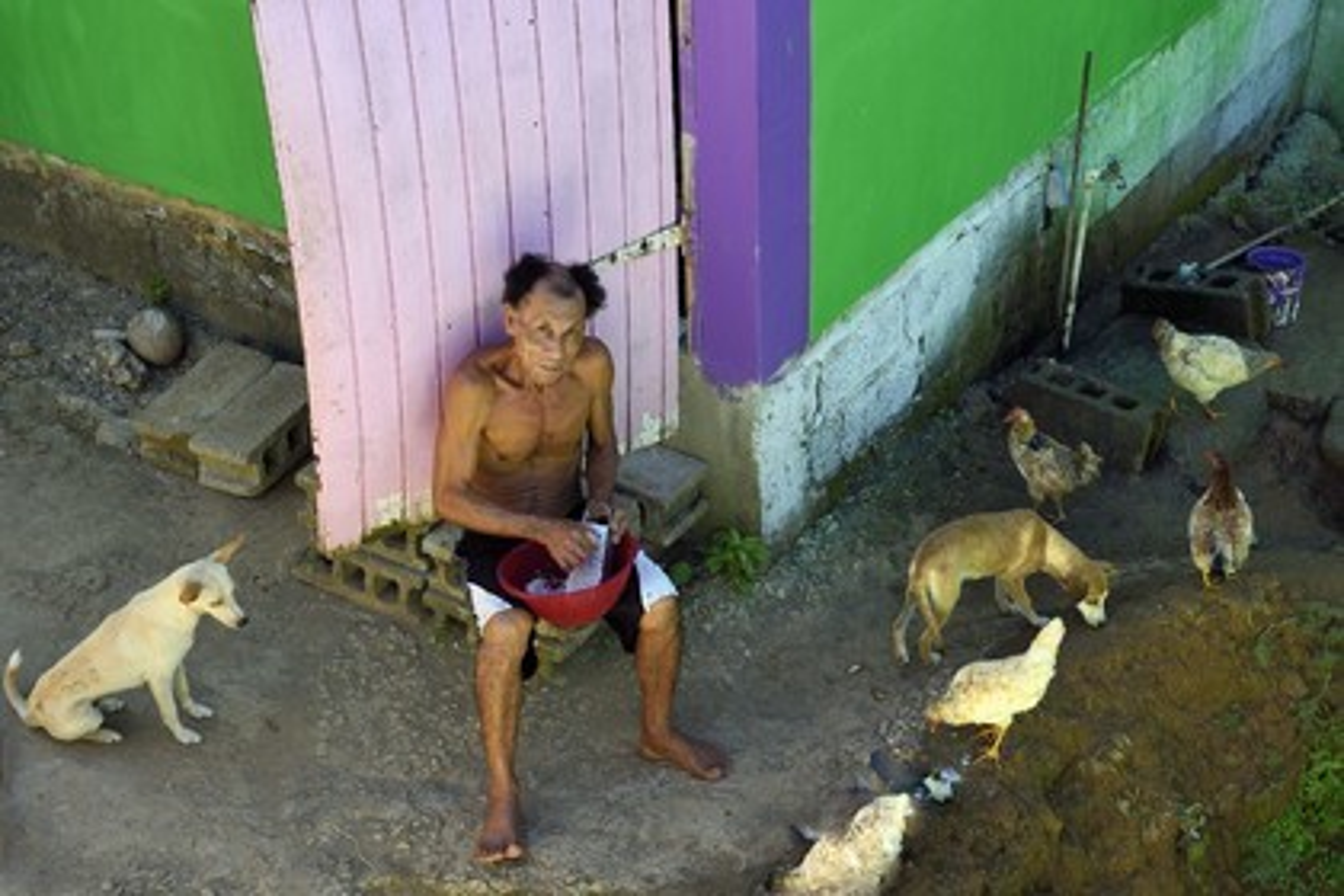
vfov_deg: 24.2
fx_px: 2091
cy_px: 448
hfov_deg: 35.6
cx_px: 672
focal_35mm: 56
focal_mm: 56
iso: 400
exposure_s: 1/400
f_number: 7.1
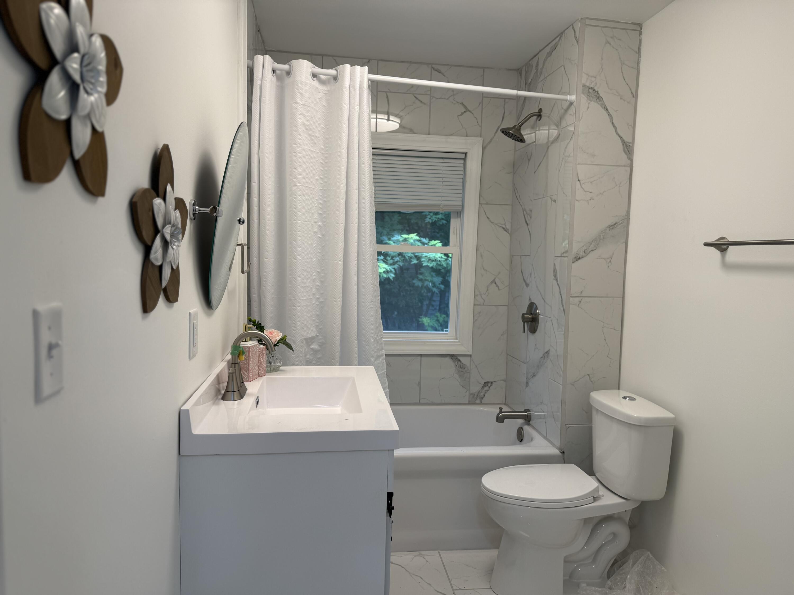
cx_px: 397
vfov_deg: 56.8
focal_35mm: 24
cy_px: 298
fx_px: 550
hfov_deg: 71.6
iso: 50
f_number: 1.78
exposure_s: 1/120
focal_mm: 6.76
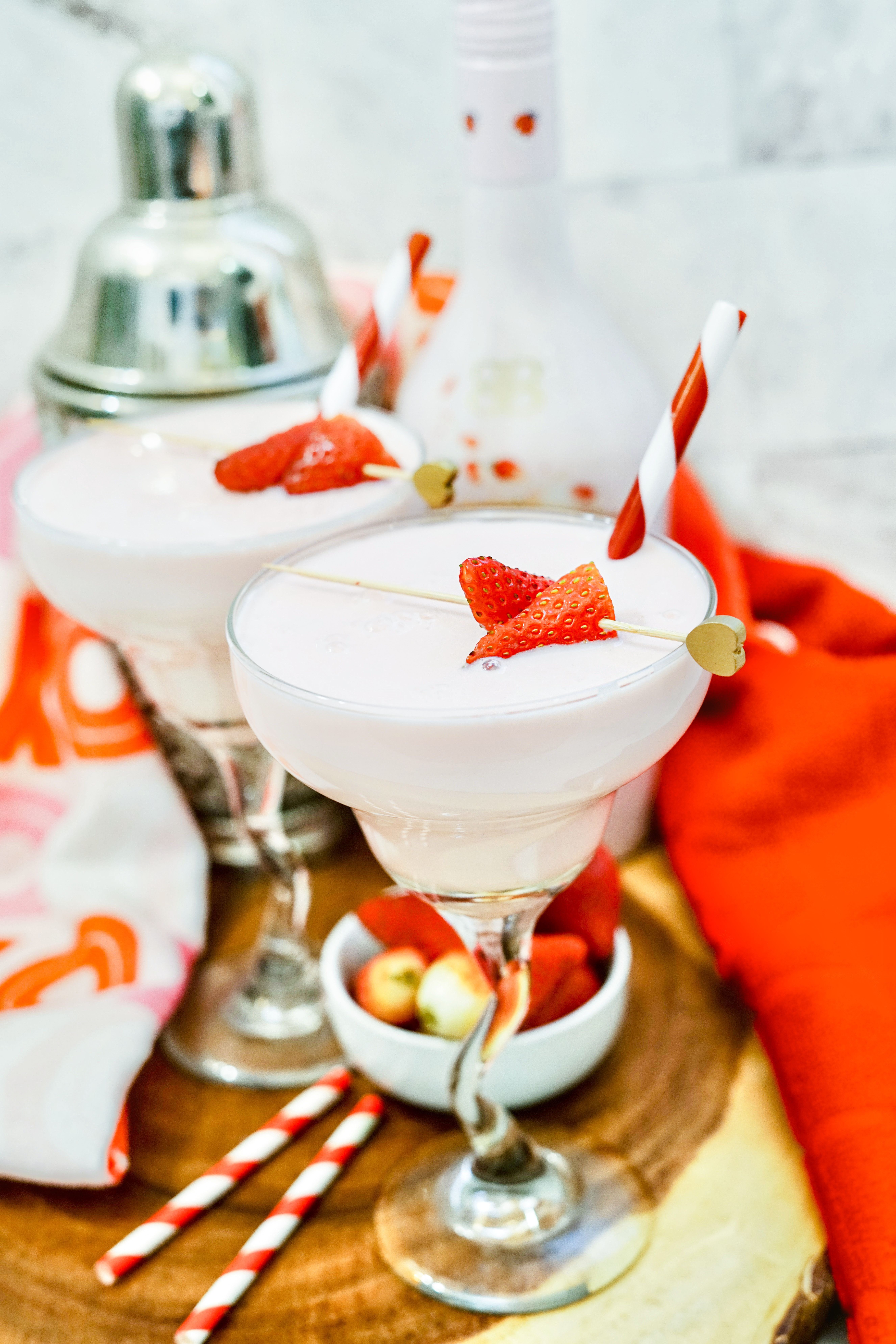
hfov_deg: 27.0
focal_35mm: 50
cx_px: 448
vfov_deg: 39.6
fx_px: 1866
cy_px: 672
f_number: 4
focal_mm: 50
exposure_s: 1/60
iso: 1600
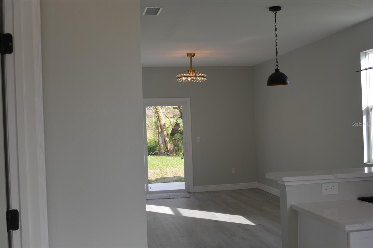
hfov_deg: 46.4
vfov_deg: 31.9
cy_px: 124
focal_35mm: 42
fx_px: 435
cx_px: 186
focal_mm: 28
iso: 250
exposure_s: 1/125
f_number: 5.6
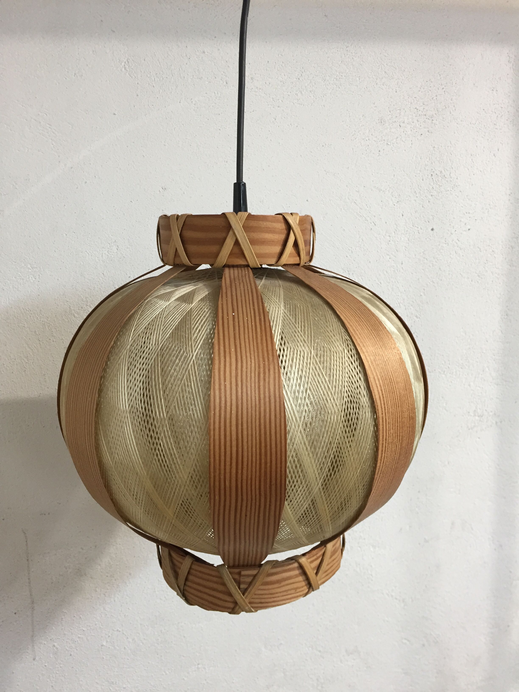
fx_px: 580
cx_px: 260
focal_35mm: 29
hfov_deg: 48.2
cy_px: 346
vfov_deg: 61.7
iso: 160
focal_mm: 4.15
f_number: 2.2
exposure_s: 1/33
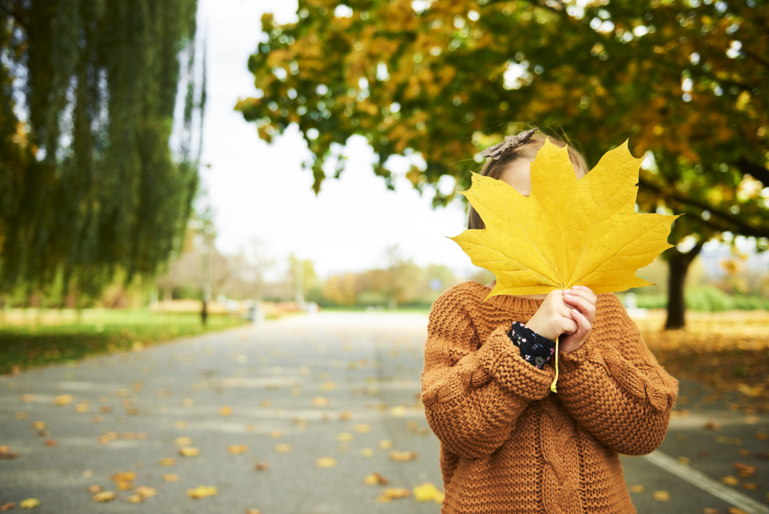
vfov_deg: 41.2
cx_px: 384
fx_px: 684
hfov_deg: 58.7
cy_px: 257
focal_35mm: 32
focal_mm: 32
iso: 100
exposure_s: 1/320
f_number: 2.8
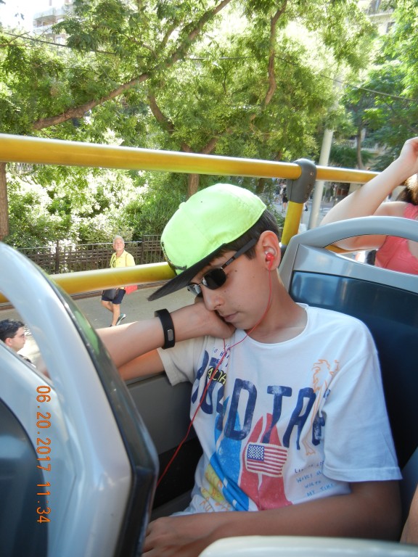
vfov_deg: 60.0
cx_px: 209
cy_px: 278
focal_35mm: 30
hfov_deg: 46.8
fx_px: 483
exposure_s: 1/86.8
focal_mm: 5.4
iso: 160
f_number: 3.5
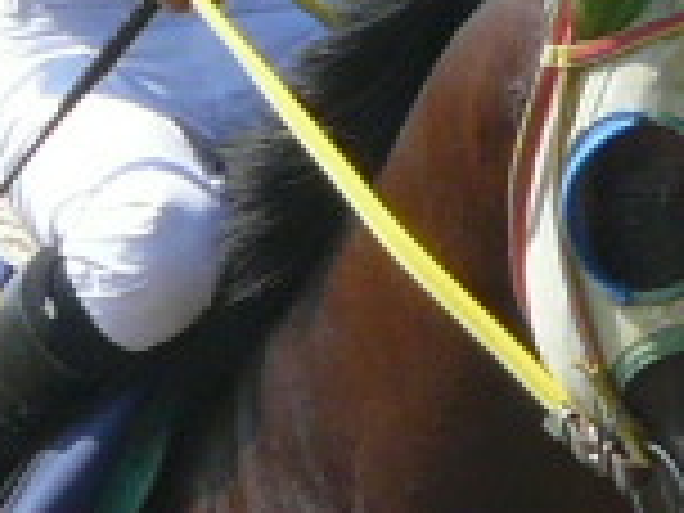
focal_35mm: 1214
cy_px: -176
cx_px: 328
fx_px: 23988
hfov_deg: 1.6
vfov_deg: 1.2
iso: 100
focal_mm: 37.2
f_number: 4
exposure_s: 1/800
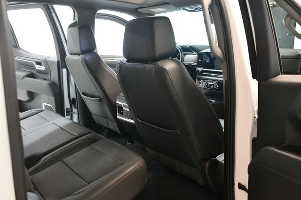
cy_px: 100
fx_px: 276
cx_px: 150
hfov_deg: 57.2
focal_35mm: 33
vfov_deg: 39.9
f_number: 3.5
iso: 3200
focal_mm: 22
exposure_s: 1/60
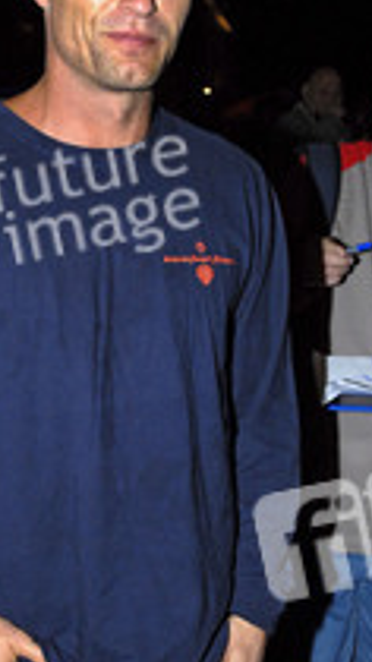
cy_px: 369
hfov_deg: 16.7
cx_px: 132
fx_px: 1264
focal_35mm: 72
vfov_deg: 29.3
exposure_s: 1/125
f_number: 5.6
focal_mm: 24
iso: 400
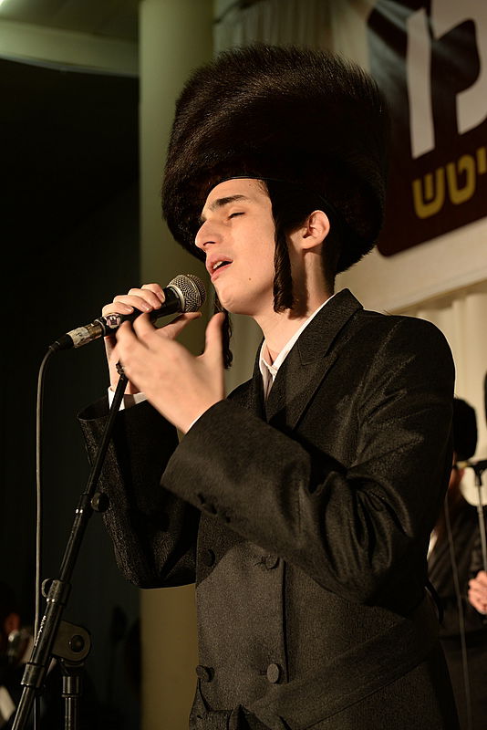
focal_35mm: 70
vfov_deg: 28.8
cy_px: 365
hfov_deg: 19.5
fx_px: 1419
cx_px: 244
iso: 500
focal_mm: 70
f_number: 6.3
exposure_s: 1/125
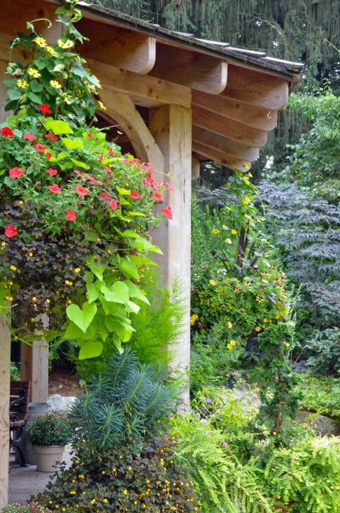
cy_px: 316
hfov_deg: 20.2
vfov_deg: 30.0
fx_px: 954
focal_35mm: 67
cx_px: 171
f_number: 5.6
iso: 320
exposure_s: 1/125
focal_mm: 32
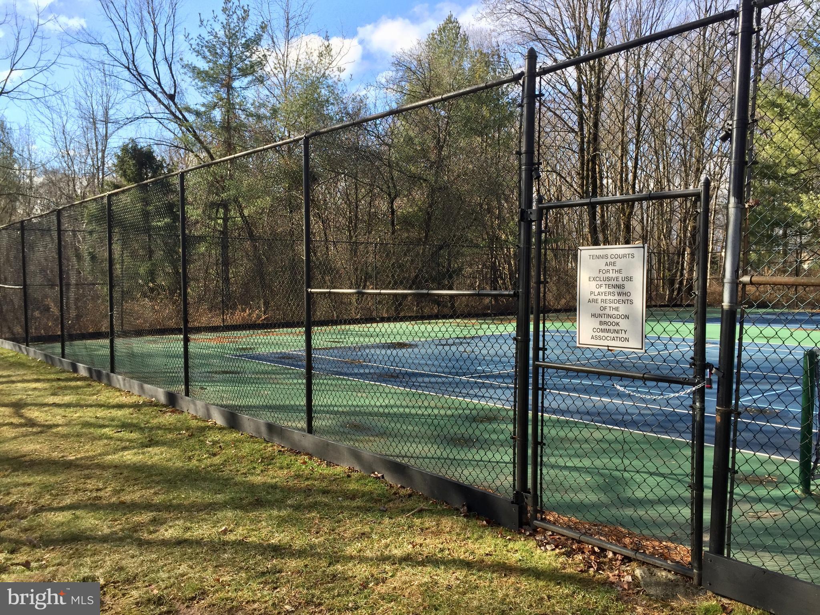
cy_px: 308
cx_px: 410
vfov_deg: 48.2
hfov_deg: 61.7
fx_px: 687
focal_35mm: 29
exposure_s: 1/694
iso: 32
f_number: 2.2
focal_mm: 4.15
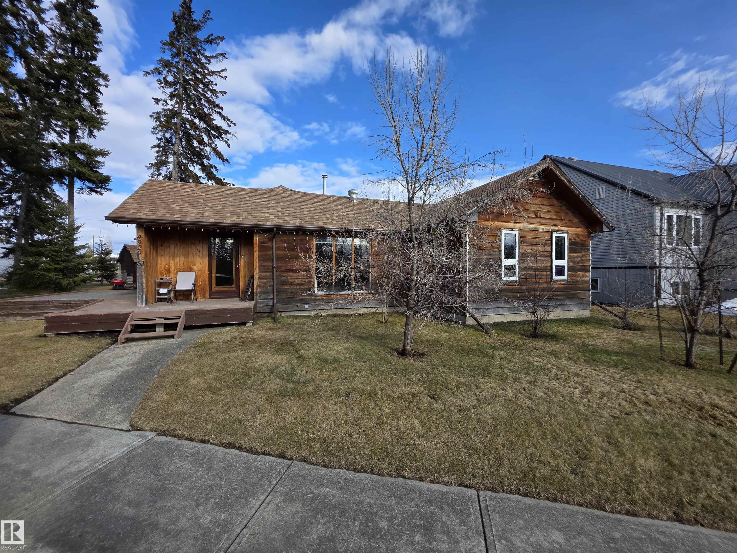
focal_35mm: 13
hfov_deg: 106.2
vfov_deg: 89.9
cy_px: 276
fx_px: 277
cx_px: 368
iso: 40
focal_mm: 2.2
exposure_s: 1/1399
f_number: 1.9
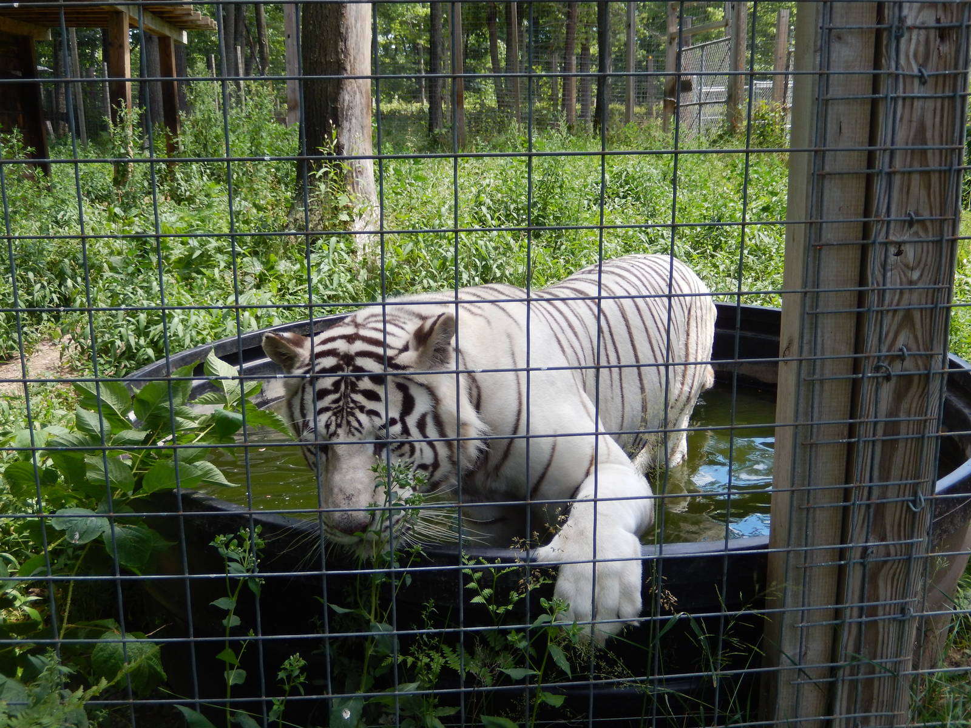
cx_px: 486
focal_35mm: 41
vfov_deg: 35.1
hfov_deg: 45.8
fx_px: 1150
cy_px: 364
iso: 125
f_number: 4.2
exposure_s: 1/200
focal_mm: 7.3
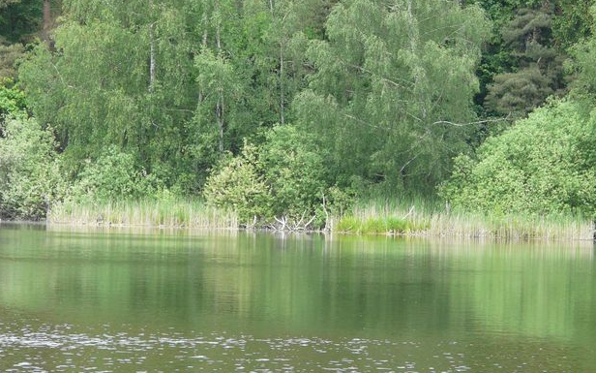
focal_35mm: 208
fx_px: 3379
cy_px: 85
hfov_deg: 10.1
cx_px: 300
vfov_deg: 6.3
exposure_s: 1/100
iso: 100
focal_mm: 24.7
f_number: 3.6
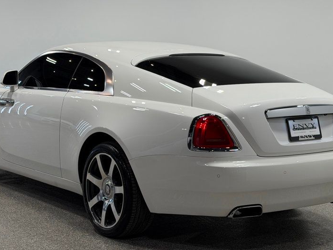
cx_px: 161
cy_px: 106
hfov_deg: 27.8
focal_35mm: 70
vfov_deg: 21.0
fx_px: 674
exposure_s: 1/466
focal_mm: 6.76
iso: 64
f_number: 1.78
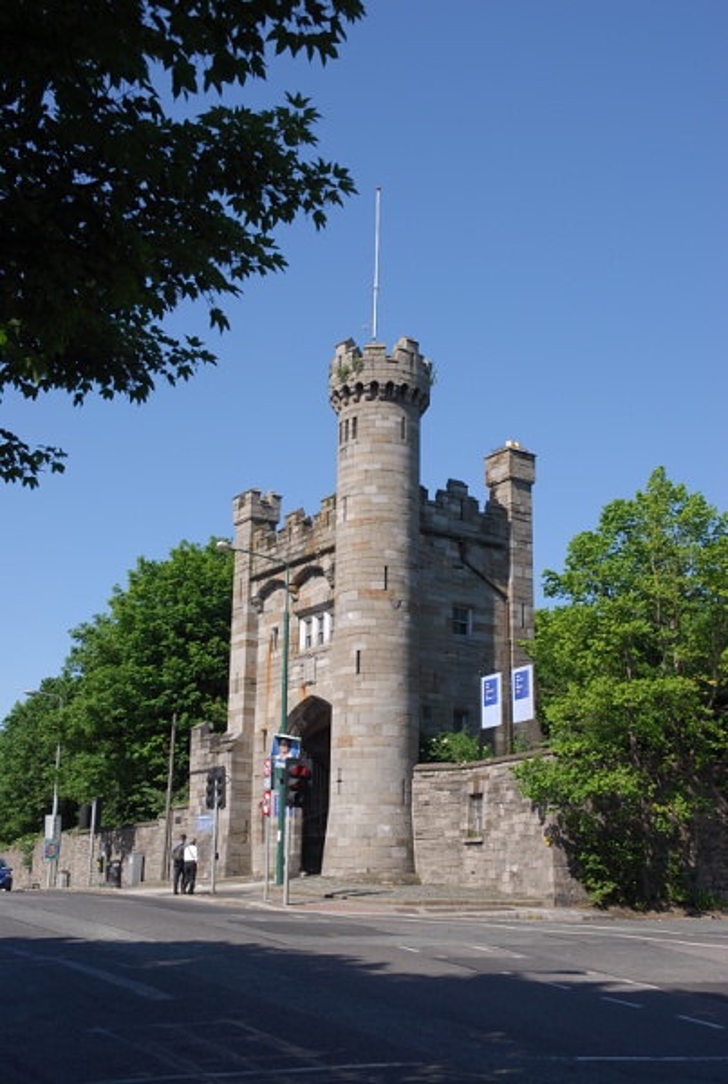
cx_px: 364
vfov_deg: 44.9
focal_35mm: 44
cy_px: 542
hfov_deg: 31.0
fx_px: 1313
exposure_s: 1/250
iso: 100
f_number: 8
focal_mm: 29
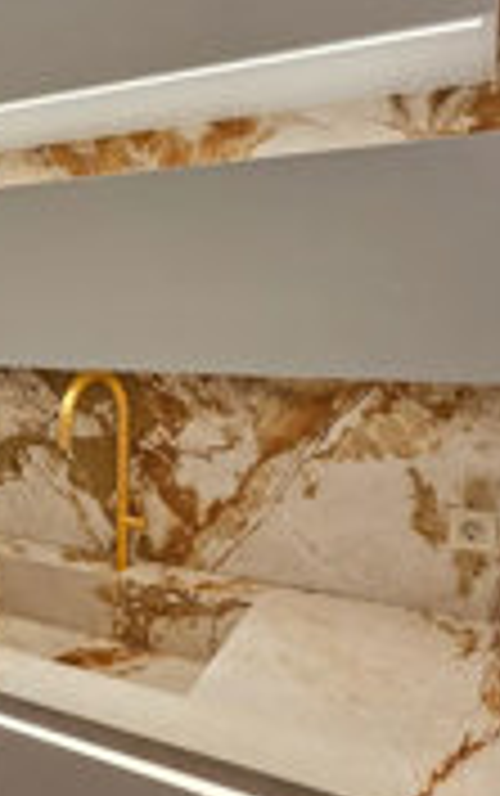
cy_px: 387
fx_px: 609
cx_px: 131
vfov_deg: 66.4
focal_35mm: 28
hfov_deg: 43.3
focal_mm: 2.2
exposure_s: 1/50
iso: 50
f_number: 2.2
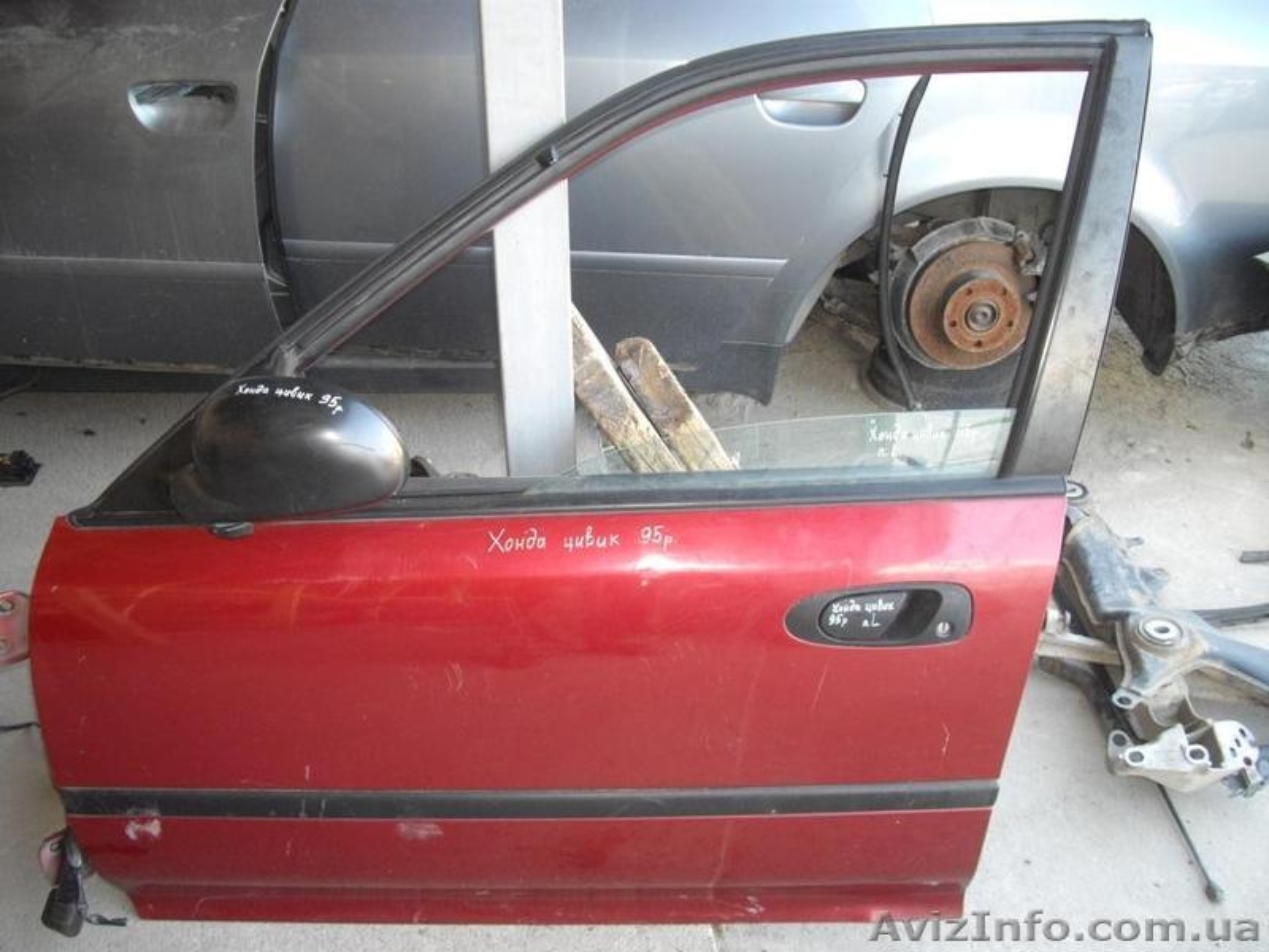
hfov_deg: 49.0
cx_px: 634
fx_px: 1393
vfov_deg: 37.7
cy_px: 476
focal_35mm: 38
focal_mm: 7.9
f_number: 2.8
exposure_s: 1/60
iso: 200
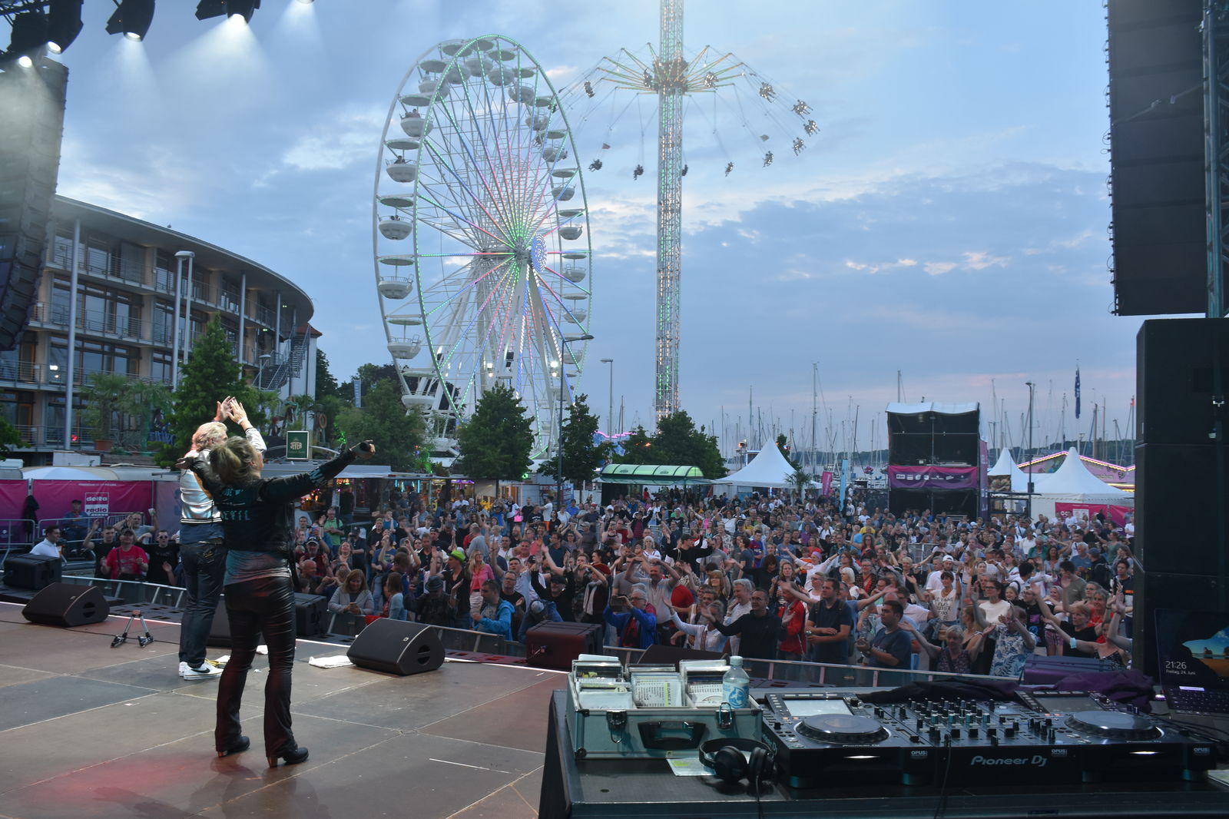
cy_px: 410
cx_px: 614
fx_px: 1024
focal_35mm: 30
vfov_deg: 43.6
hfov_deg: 61.9
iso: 400
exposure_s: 1/125
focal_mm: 20
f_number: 5.6
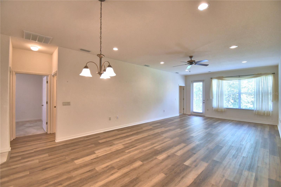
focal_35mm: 15
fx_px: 117
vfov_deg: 77.3
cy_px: 94
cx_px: 140
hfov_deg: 100.4
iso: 400
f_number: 4.5
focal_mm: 10
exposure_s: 1/50
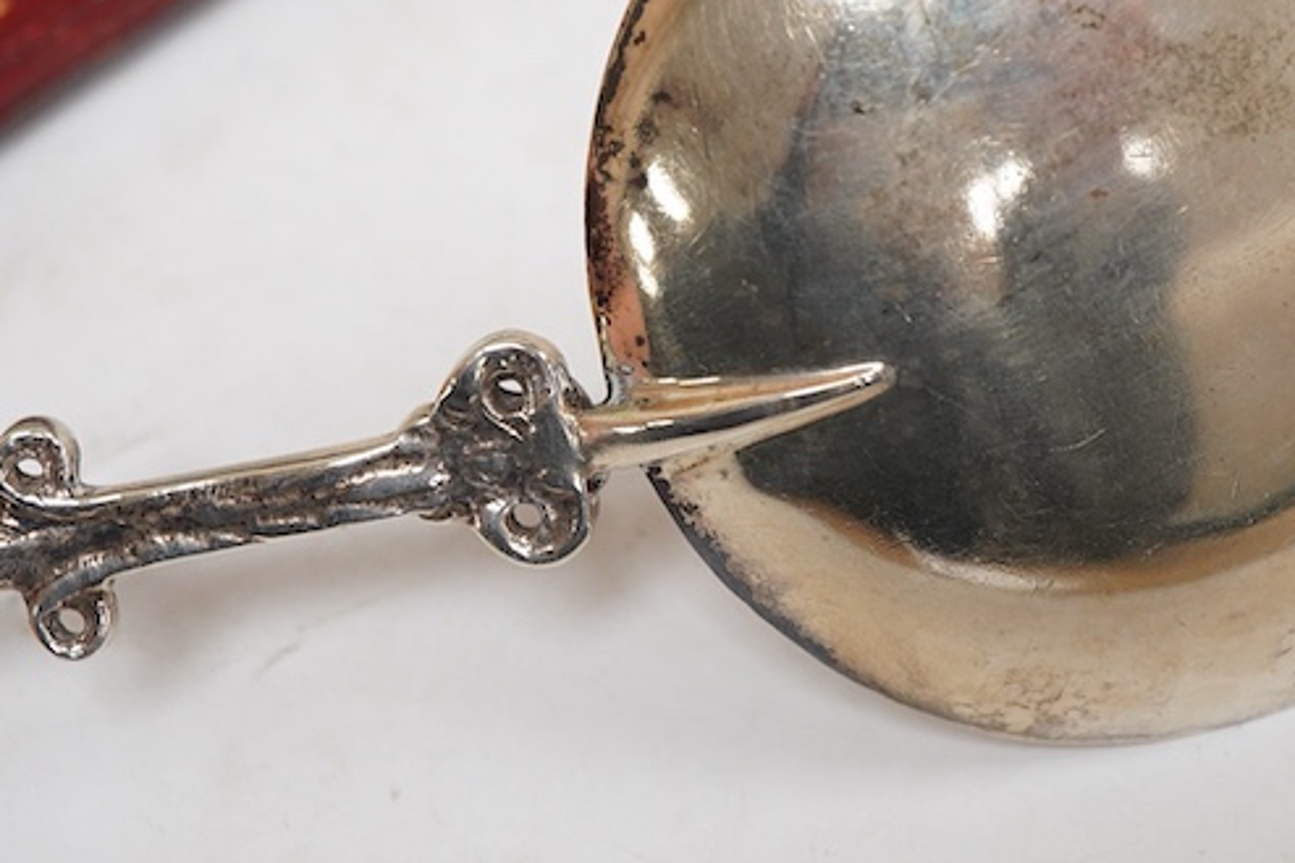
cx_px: 865
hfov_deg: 24.6
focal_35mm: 82
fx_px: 2949
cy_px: 205
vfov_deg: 16.5
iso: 1250
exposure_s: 1/125
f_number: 8
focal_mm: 30
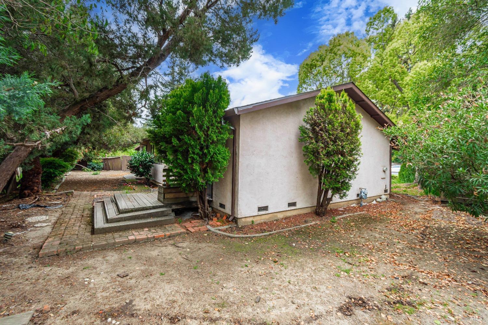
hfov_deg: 100.4
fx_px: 203
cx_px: 244
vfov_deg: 77.3
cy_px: 162
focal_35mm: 15
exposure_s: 1/125
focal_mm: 10
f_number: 6.3
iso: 160
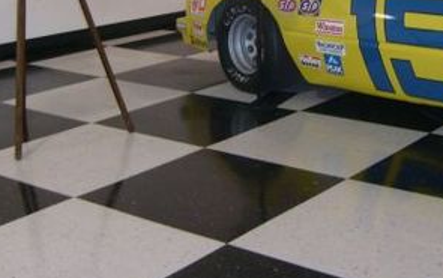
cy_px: 0
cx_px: 313
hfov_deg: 30.3
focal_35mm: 67
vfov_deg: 18.9
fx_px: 810
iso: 80
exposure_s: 1/45
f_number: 2.8
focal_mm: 5.8
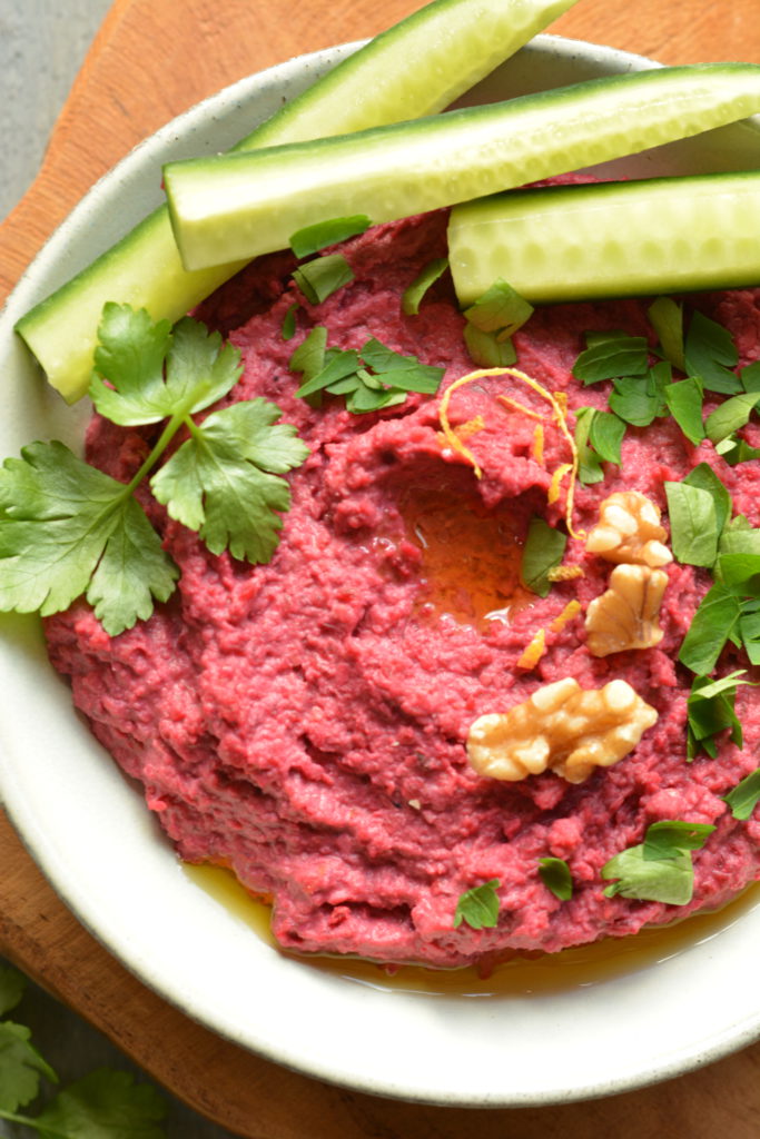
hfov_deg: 8.7
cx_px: 380
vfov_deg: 13.0
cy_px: 570
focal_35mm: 158
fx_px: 4985
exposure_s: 1/13
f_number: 8
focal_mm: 105
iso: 200
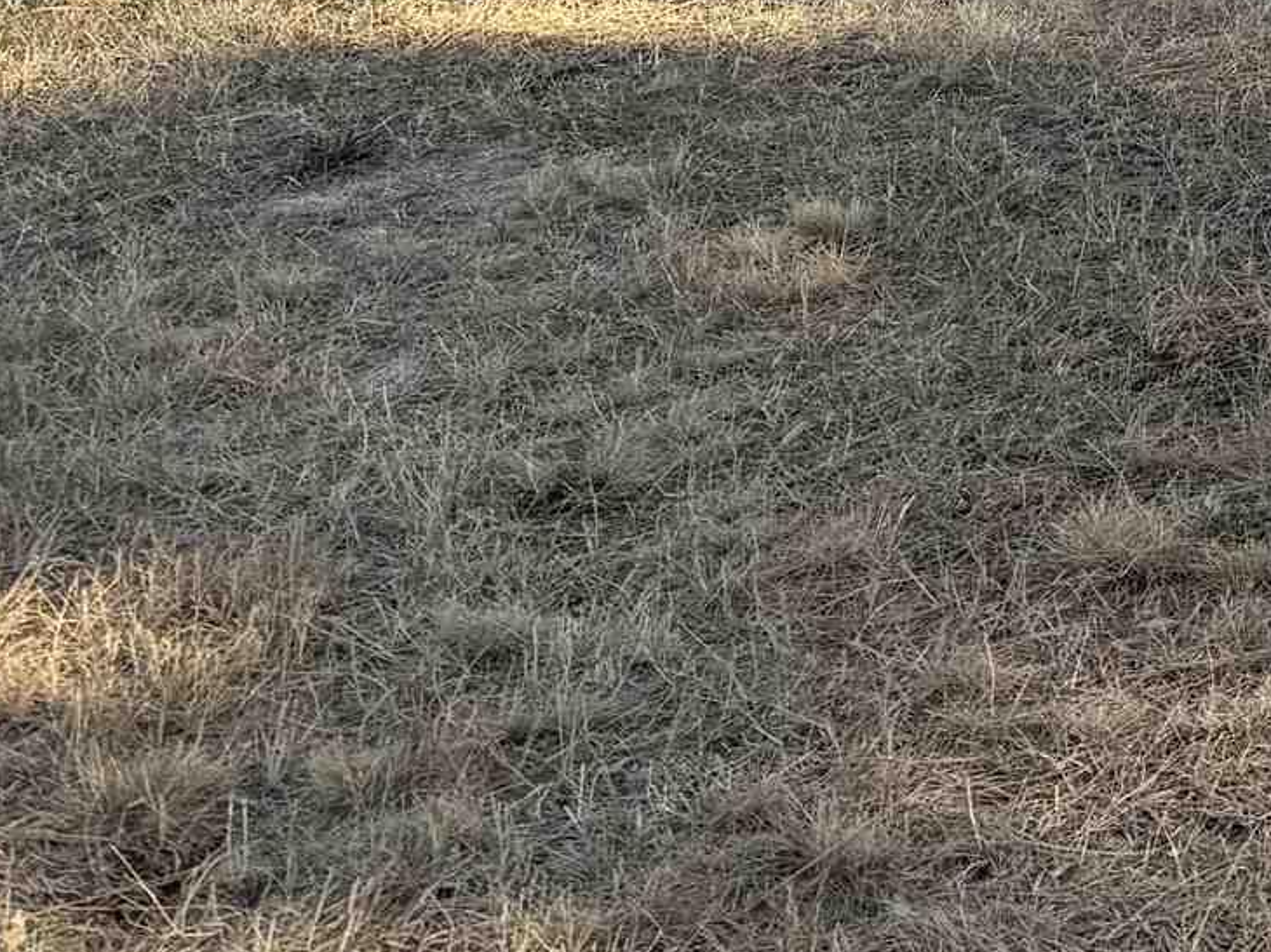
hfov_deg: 17.2
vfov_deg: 13.0
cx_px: 2014
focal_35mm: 101
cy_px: -858
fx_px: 3707
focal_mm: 6.76
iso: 80
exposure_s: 1/1271
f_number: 1.78
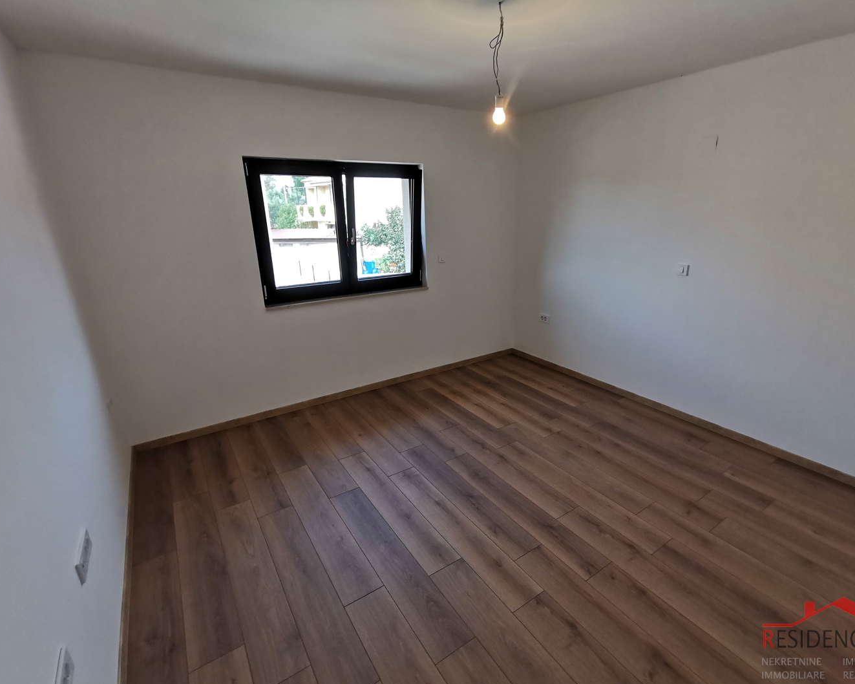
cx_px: 456
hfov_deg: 89.5
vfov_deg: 76.9
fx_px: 430
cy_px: 348
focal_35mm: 17
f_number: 2.2
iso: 125
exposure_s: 1/60
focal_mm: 2.35
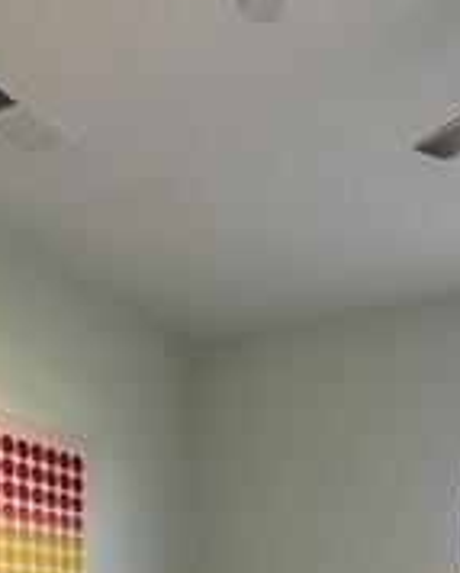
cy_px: 821
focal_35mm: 49
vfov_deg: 28.0
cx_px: 216
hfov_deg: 30.9
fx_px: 832
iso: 200
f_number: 2.2
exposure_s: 1/60
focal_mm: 2.22
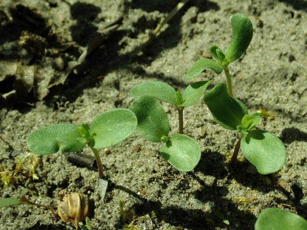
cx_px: 154
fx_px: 470
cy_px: 115
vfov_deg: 27.5
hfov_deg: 36.2
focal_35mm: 53
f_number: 4.5
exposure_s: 1/800
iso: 100
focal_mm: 9.61
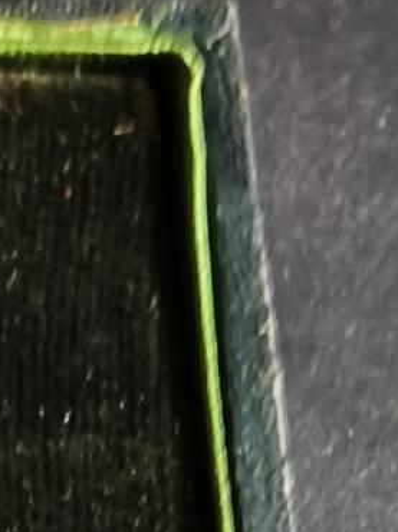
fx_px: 1719
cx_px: -455
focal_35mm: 112
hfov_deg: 11.6
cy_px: 670
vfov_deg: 16.7
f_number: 2
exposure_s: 1/24.8
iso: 1250
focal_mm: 2.32
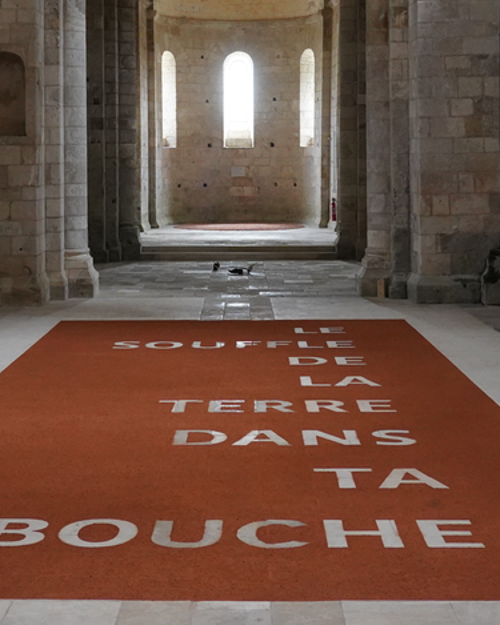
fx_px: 1110
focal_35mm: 60
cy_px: 124
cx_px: 225
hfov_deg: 25.4
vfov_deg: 30.7
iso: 6400
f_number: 4
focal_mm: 25
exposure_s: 1/320
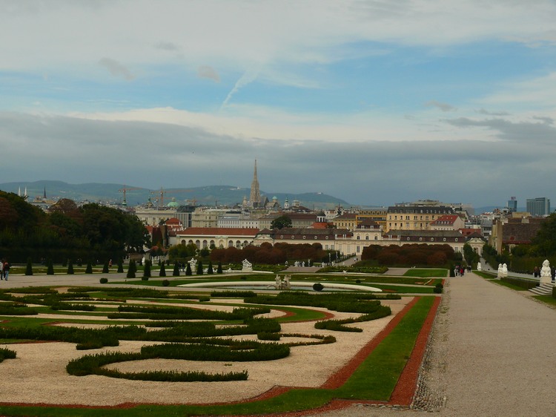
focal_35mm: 61
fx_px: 979
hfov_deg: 31.7
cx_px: 278
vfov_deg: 24.0
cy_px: 208
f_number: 5.6
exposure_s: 1/320
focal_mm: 12.8
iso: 100
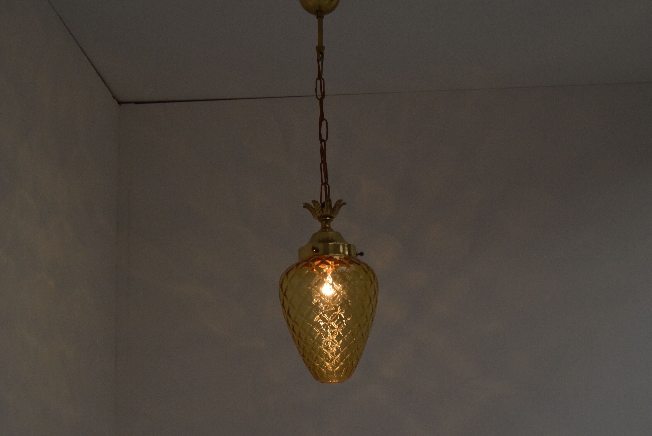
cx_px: 326
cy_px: 218
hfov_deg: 38.9
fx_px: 924
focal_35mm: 51
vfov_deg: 26.5
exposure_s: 1/400
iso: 1600
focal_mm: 34
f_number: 10
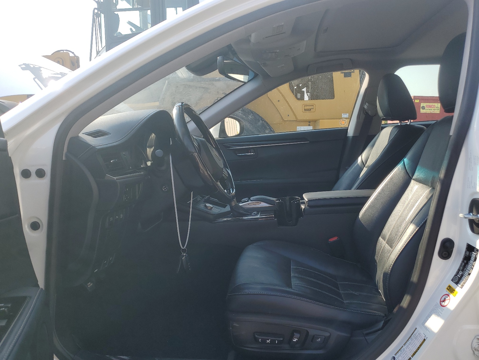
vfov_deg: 53.1
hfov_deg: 67.3
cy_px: 180
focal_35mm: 26
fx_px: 360
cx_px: 240
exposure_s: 1/1250
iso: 50
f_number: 1.5
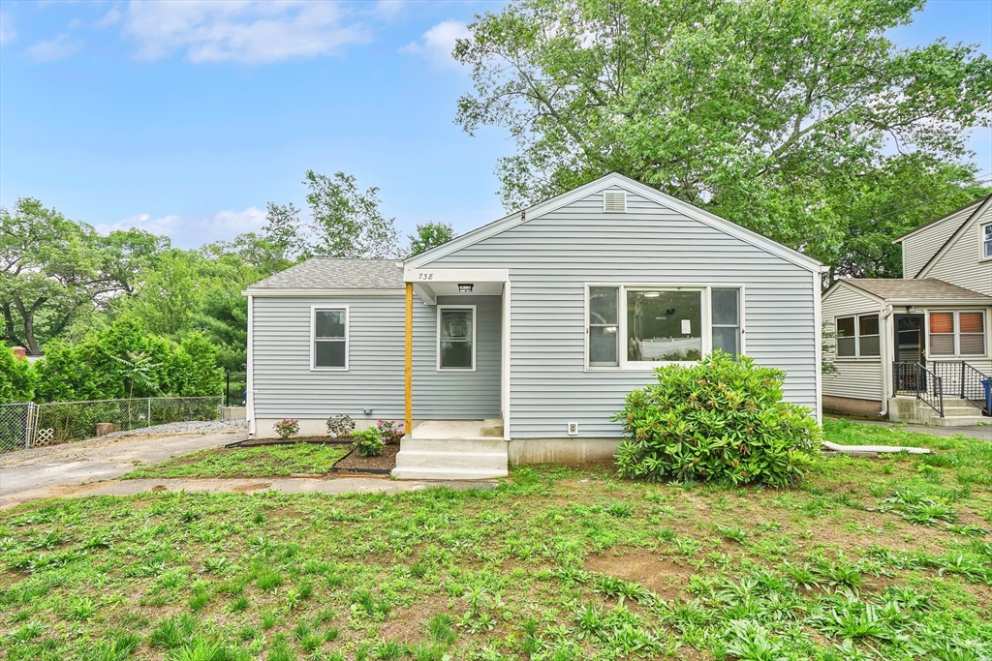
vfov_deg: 73.8
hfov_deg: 96.7
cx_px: 496
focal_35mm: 16
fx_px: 441
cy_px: 330
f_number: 9
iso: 100
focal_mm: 16
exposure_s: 1/100
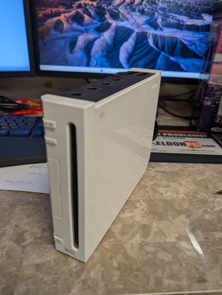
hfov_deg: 53.1
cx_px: 103
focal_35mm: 26
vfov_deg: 67.2
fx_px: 222
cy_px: 157
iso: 67
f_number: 1.68
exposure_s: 1/60
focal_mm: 6.9
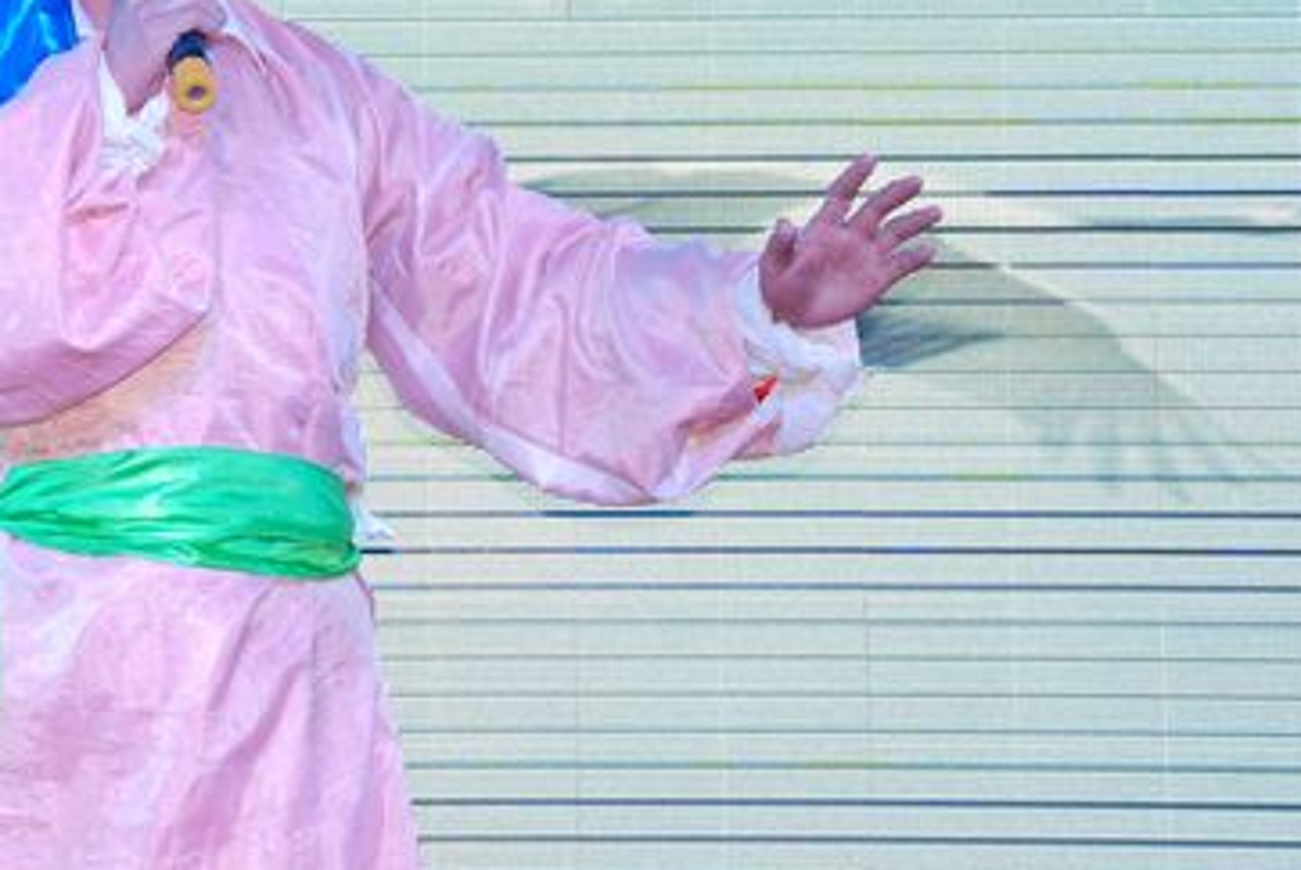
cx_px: 165
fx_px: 6510
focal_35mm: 180
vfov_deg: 7.6
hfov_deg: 11.4
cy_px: 115
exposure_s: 1/200
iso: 720
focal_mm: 62
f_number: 5.3
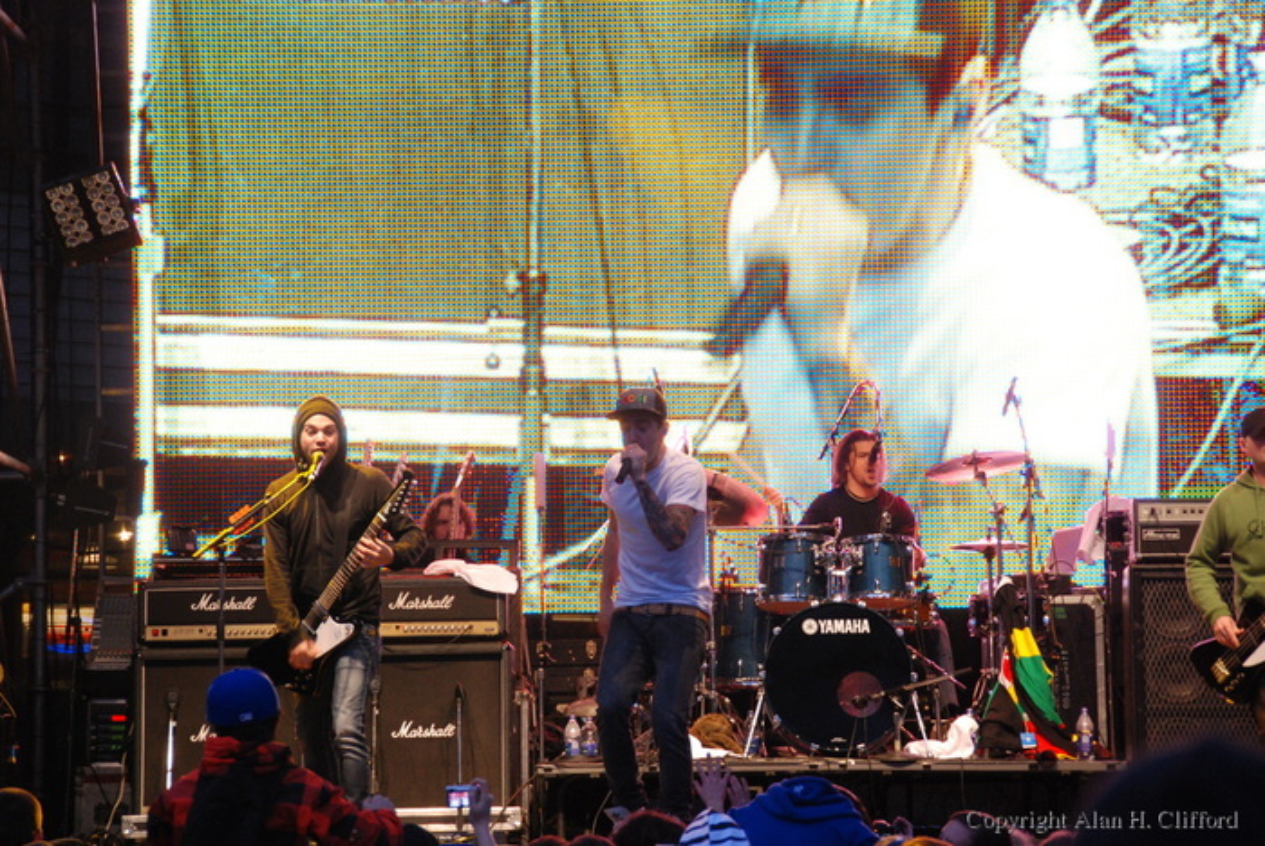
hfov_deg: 13.0
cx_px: 632
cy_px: 423
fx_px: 5539
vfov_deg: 8.7
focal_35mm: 158
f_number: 5.6
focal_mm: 105
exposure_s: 1/60
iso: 800
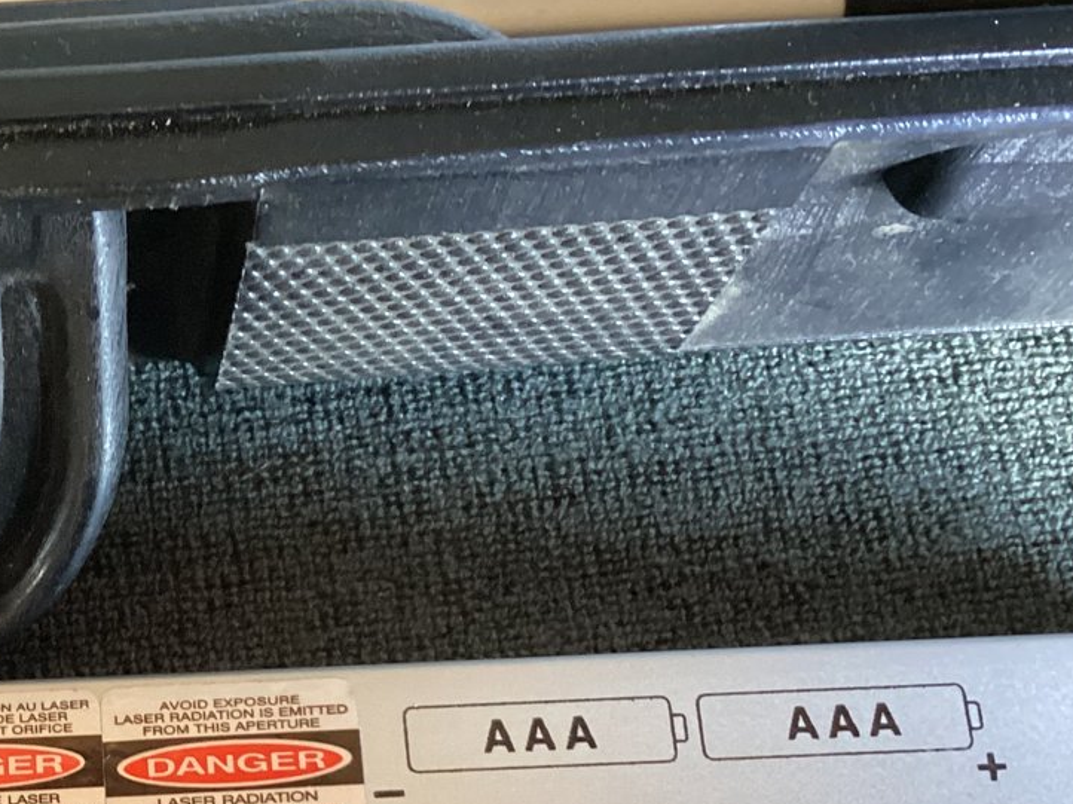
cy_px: 742
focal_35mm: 65
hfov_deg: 28.5
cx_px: 80
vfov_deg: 22.0
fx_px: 2014
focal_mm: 3.3
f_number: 2.4
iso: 320
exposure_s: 1/25
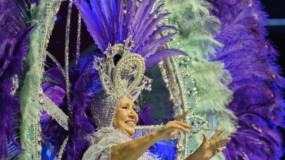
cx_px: 142
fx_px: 1670
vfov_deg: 5.5
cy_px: 92
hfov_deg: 9.8
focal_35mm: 221
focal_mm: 140
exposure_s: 1/320
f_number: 2.8
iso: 1250
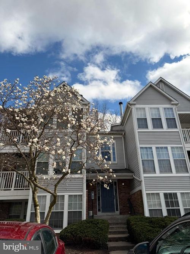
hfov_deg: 53.0
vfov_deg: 67.3
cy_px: 127
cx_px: 95
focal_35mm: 26
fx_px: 190
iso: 50
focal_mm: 5.96
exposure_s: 1/3623
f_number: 1.6
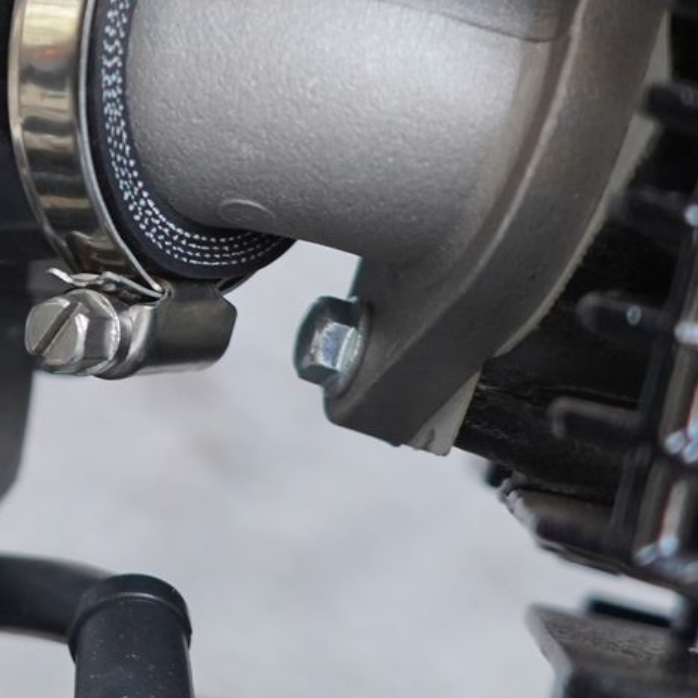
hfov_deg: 7.0
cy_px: 71
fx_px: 5635
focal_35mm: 247
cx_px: -274
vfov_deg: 7.1
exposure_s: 1/160
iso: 1600
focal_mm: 68
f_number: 4
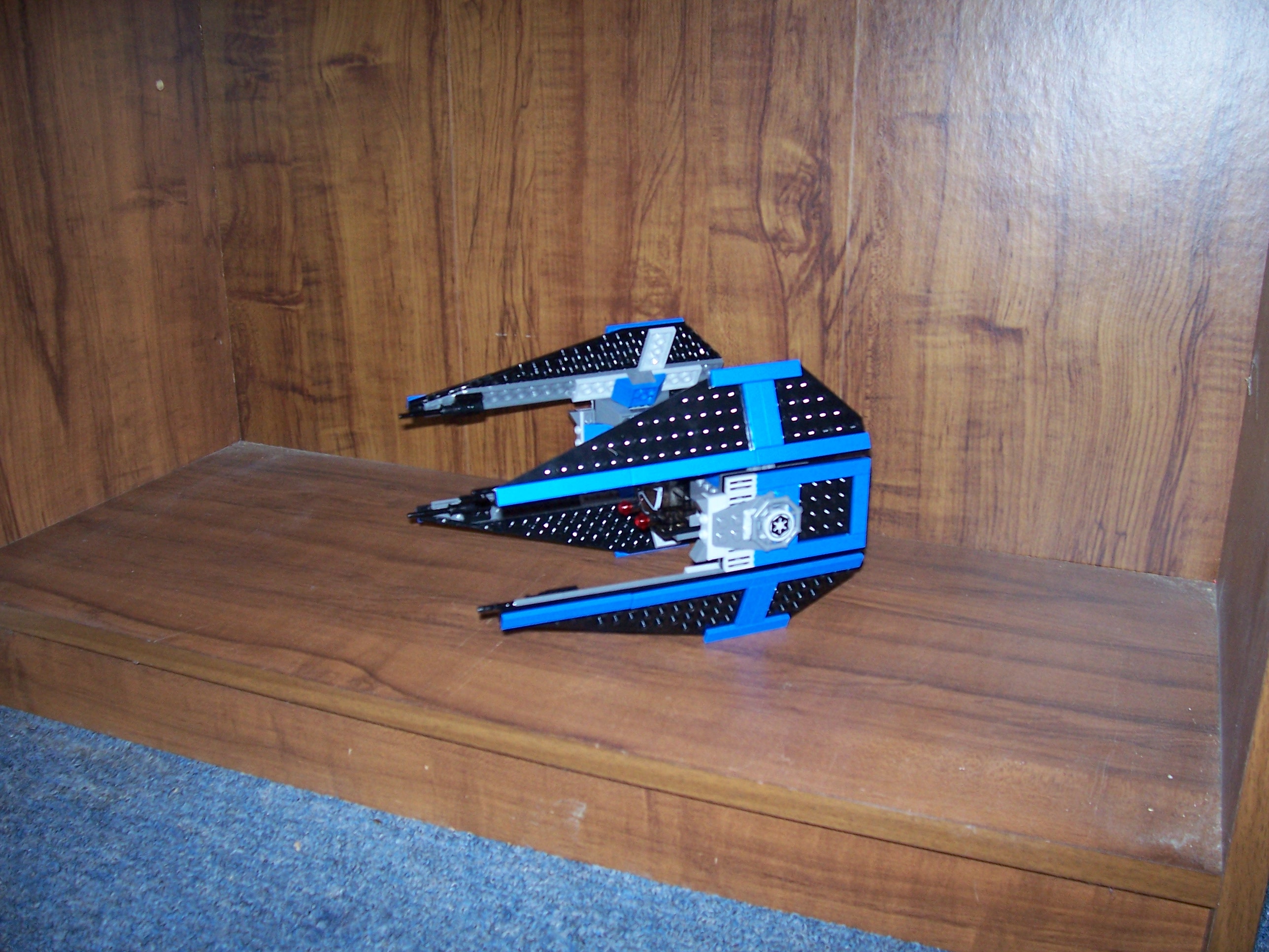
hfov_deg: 54.0
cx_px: 634
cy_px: 476
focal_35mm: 34
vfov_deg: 41.8
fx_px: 1246
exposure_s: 1/60
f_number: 2.7
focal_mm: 5.6
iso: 125
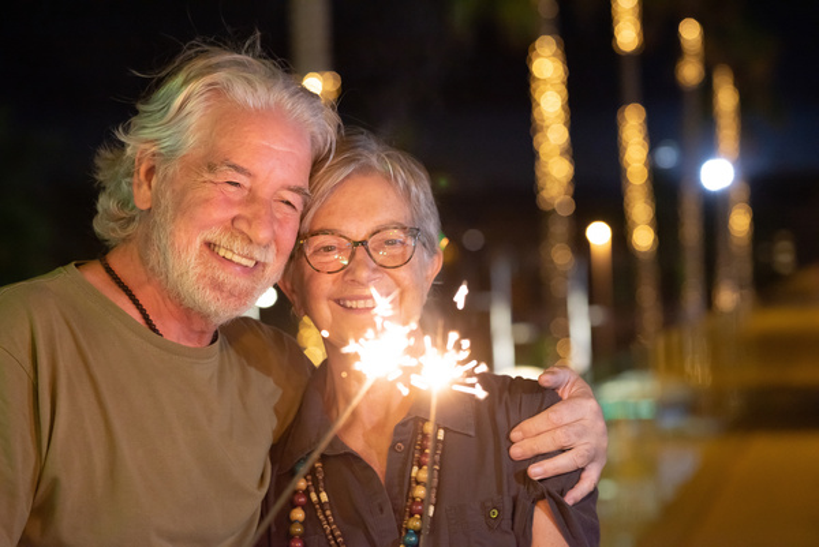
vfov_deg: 16.1
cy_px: 274
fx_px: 1935
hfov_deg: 23.9
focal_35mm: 85
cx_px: 410
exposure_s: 1/100
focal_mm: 85
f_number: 3.5
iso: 1250
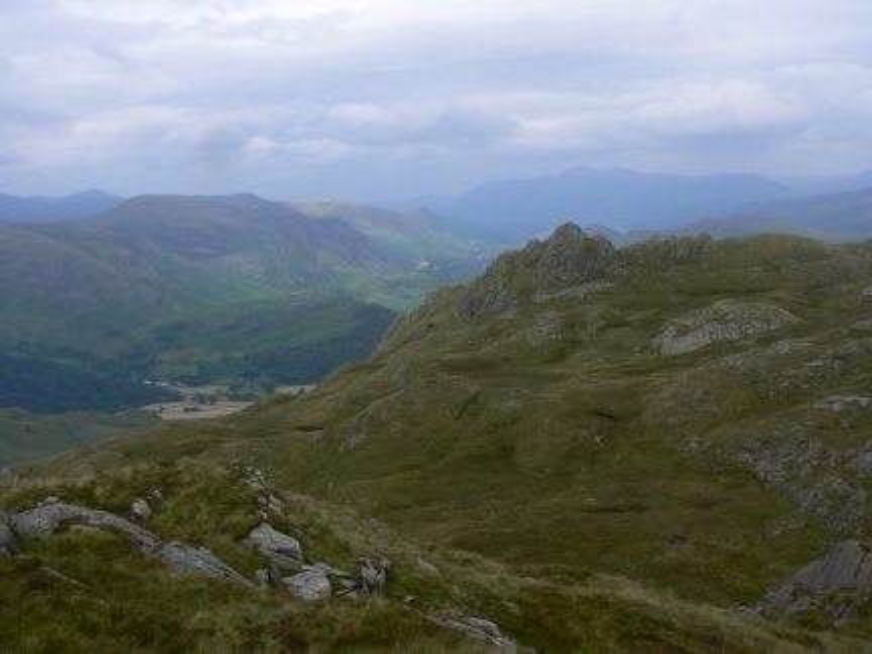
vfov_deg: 39.7
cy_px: 327
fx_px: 907
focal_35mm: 36
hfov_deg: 51.4
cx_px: 436
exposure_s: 1/400
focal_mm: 6
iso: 80
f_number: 7.1
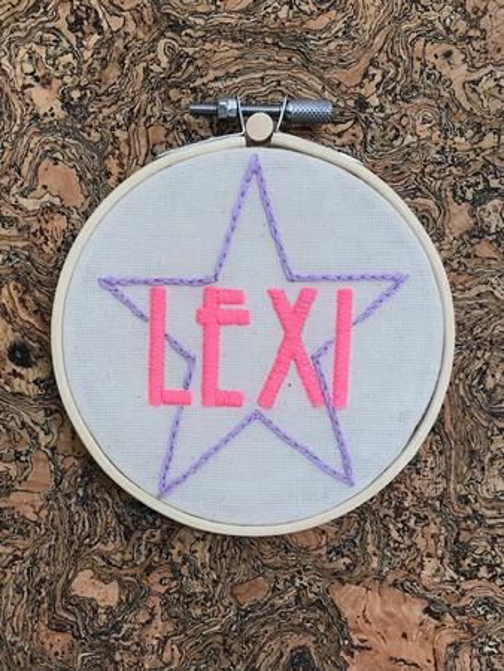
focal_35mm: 28
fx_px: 543
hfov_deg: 49.8
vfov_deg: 63.4
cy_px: 336
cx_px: 252
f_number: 1.8
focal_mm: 3.99
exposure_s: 1/33
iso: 20
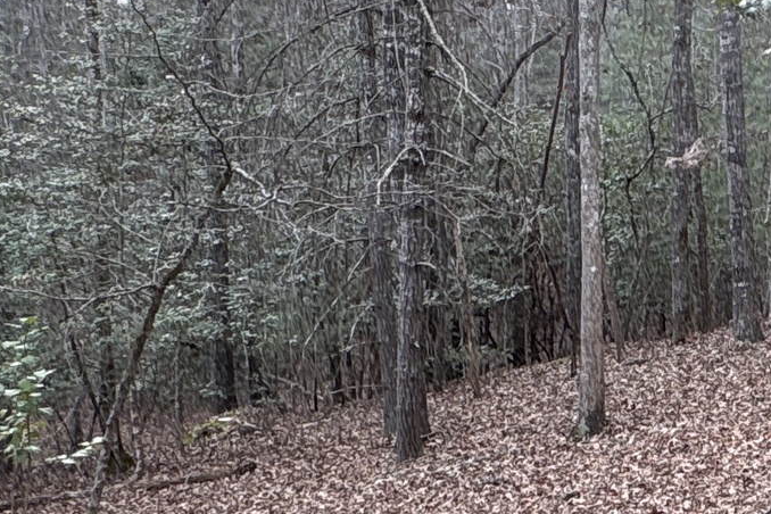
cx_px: 811
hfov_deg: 28.2
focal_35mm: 66
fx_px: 1413
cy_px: 396
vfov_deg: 20.4
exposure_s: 1/167
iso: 64
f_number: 2.2
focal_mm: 2.22
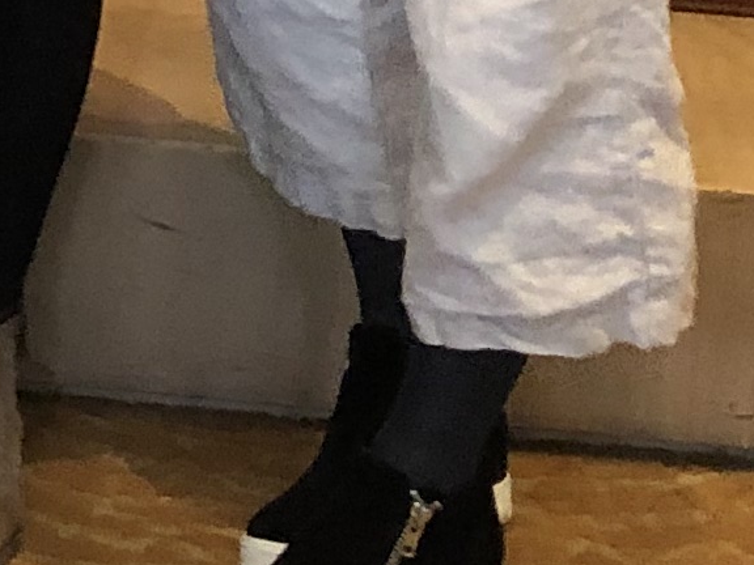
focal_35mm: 196
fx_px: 4269
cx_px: -548
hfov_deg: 9.6
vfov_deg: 7.2
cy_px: -643
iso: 100
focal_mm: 4
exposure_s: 1/11
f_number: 1.8
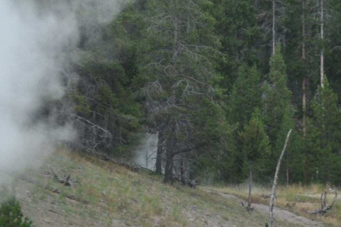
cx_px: -204
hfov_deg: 3.8
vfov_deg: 2.6
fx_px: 5048
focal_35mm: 533
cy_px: 215
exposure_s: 1/125
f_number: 8
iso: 320
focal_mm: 75
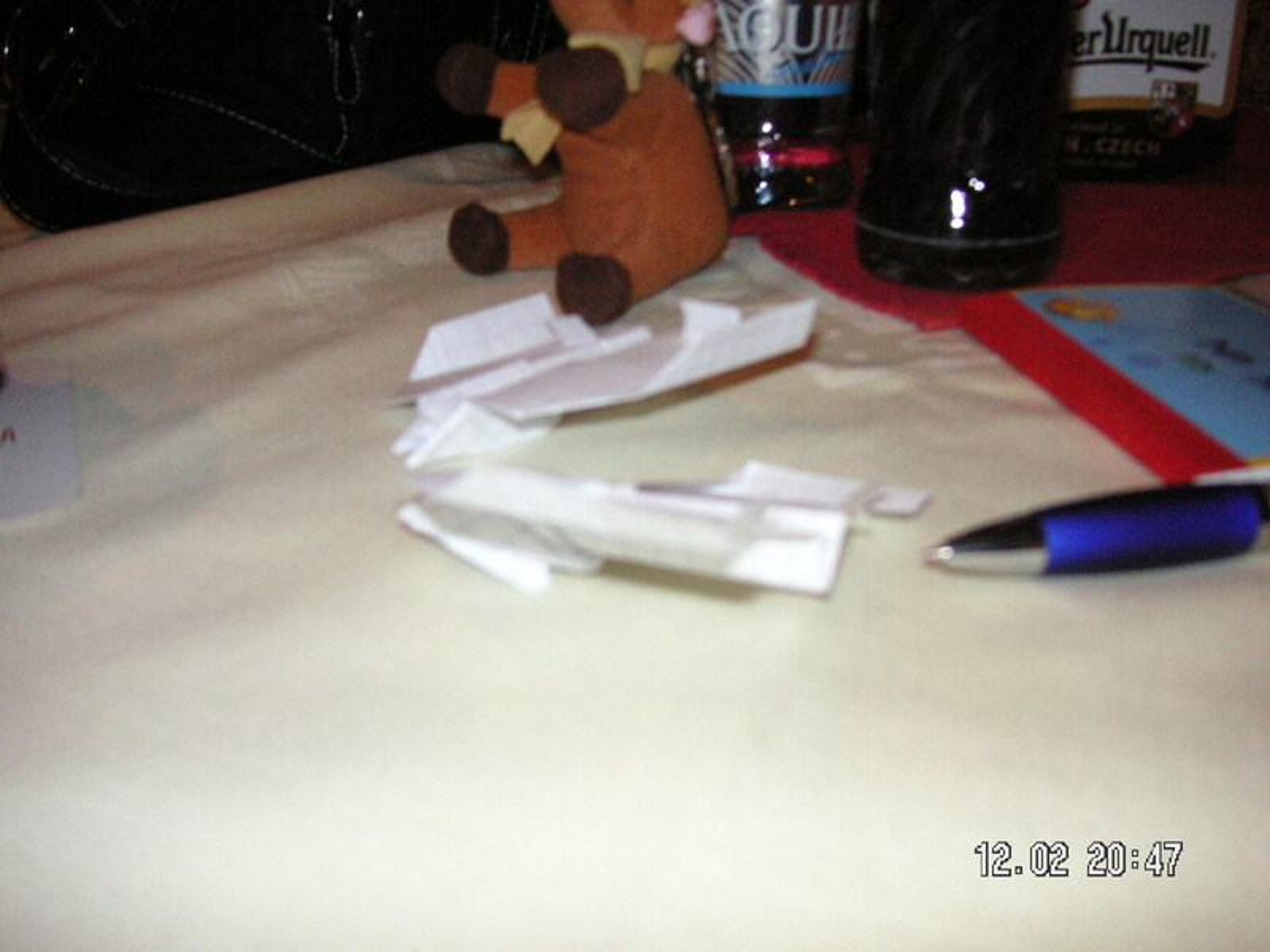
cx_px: 635
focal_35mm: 37
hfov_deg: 50.1
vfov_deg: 38.7
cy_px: 476
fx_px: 1357
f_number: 2.8
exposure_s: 1/45
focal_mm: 6.1
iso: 160
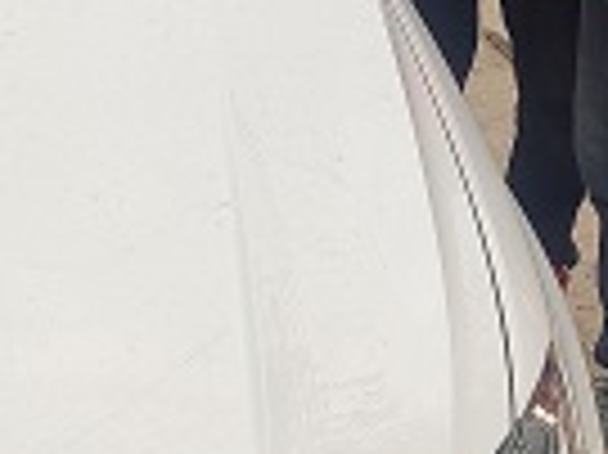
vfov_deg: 9.2
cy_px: -360
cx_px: 315
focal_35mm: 154
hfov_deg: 12.8
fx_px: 2702
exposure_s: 1/1221
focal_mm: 4.75
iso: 112
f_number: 1.75
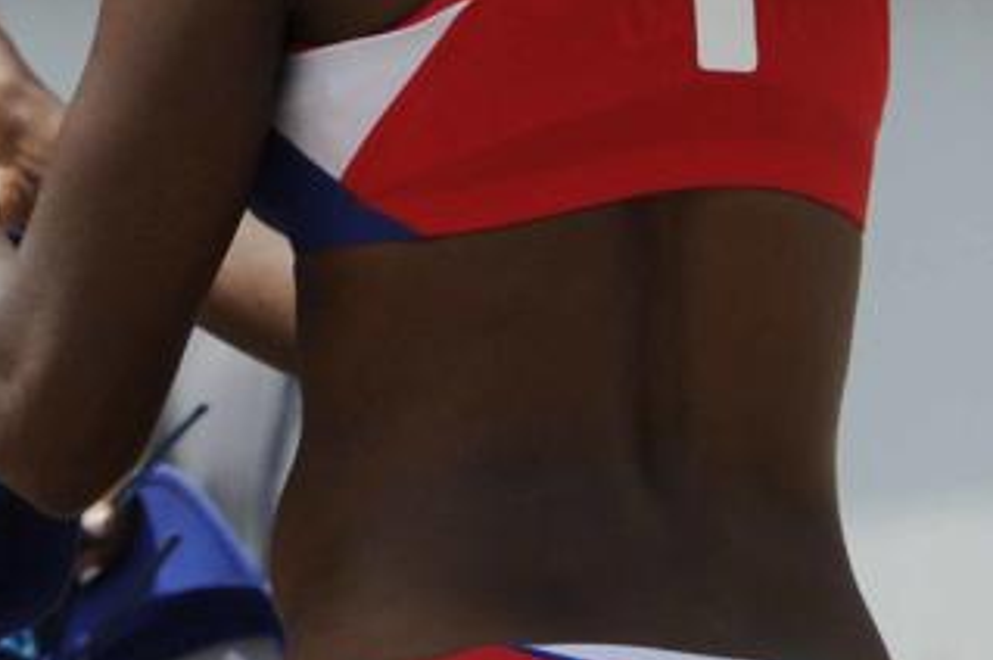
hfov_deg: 3.0
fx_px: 19222
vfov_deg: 2.0
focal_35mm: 698
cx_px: -364
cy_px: 3
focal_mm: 145
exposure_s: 1/2500
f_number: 4
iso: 200
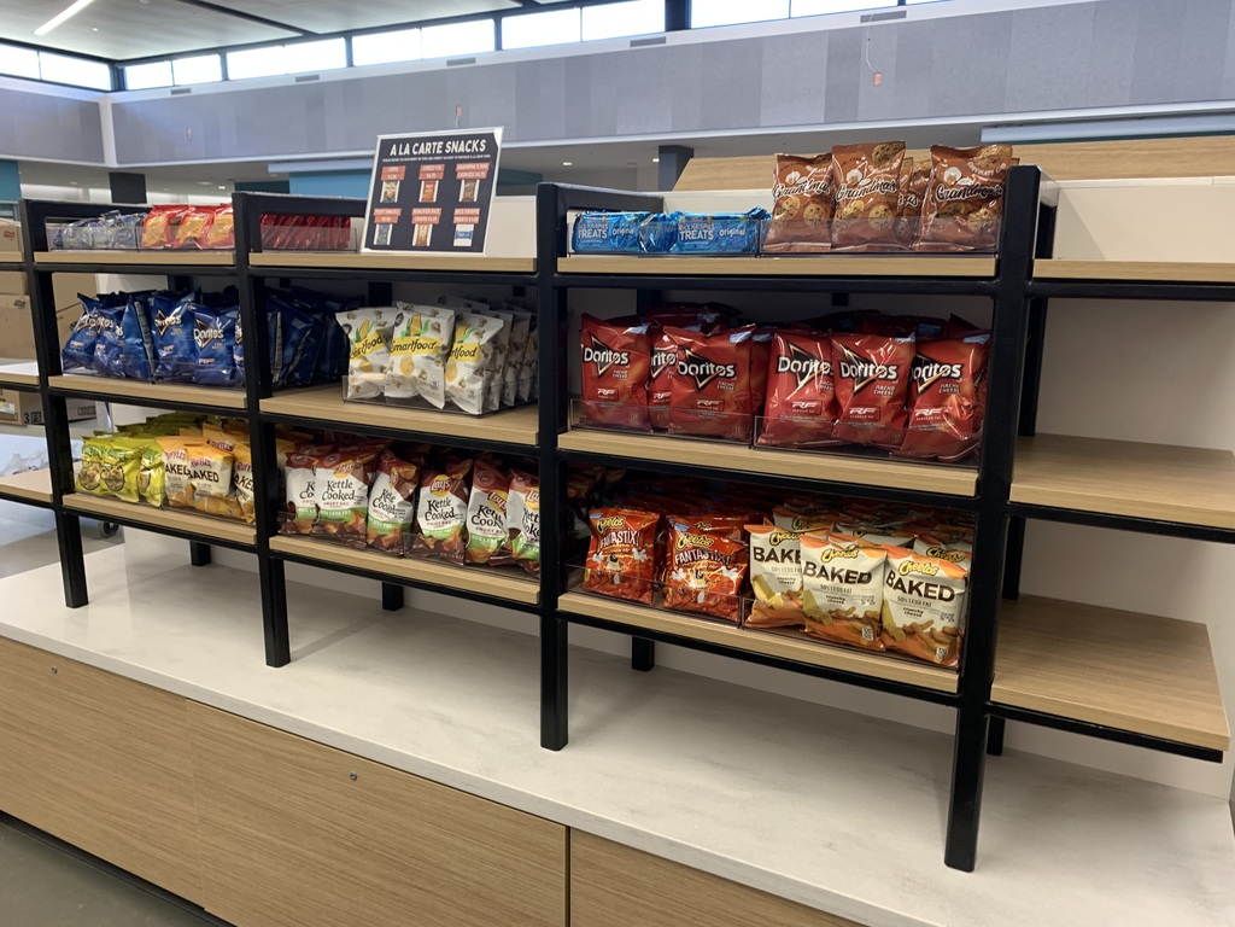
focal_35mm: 26
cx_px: 618
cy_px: 464
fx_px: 928
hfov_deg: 67.3
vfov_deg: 53.1
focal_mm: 4.25
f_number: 1.8
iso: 125
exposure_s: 1/60
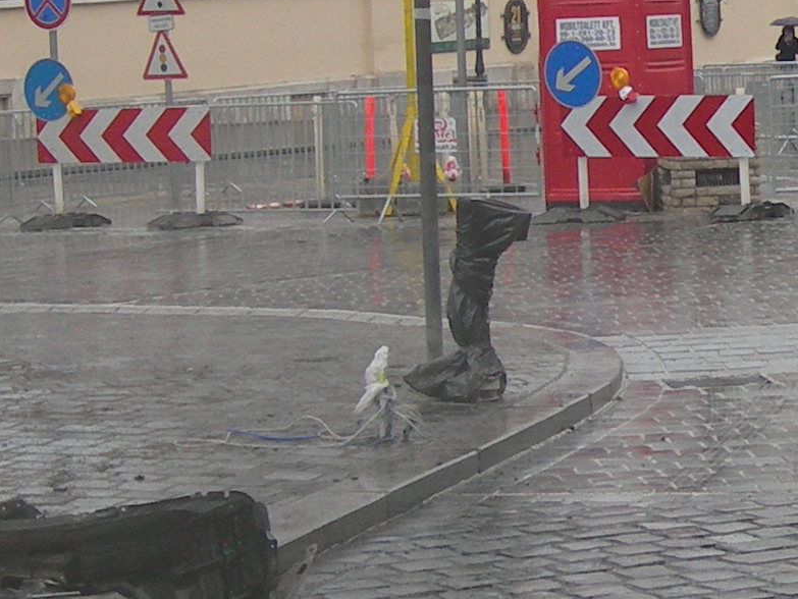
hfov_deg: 13.0
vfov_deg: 10.0
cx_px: 896
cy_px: 322
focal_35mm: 149
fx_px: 3436
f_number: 2.8
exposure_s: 1/158
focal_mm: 7.8
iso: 100
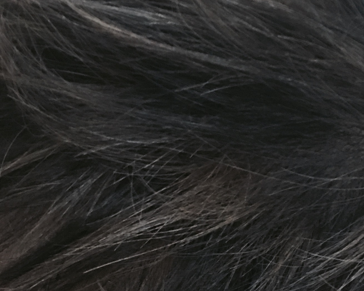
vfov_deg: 17.5
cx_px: 176
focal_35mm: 87
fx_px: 937
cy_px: 238
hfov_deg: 22.0
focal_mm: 4.15
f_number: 2.2
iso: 80
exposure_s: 1/15
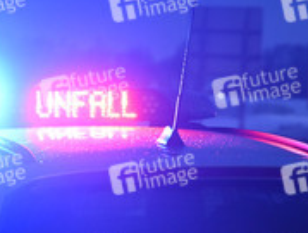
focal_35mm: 169
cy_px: 131
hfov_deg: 11.6
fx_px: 1507
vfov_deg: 8.8
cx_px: 280
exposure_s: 1/60
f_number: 2.8
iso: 4000
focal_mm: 70
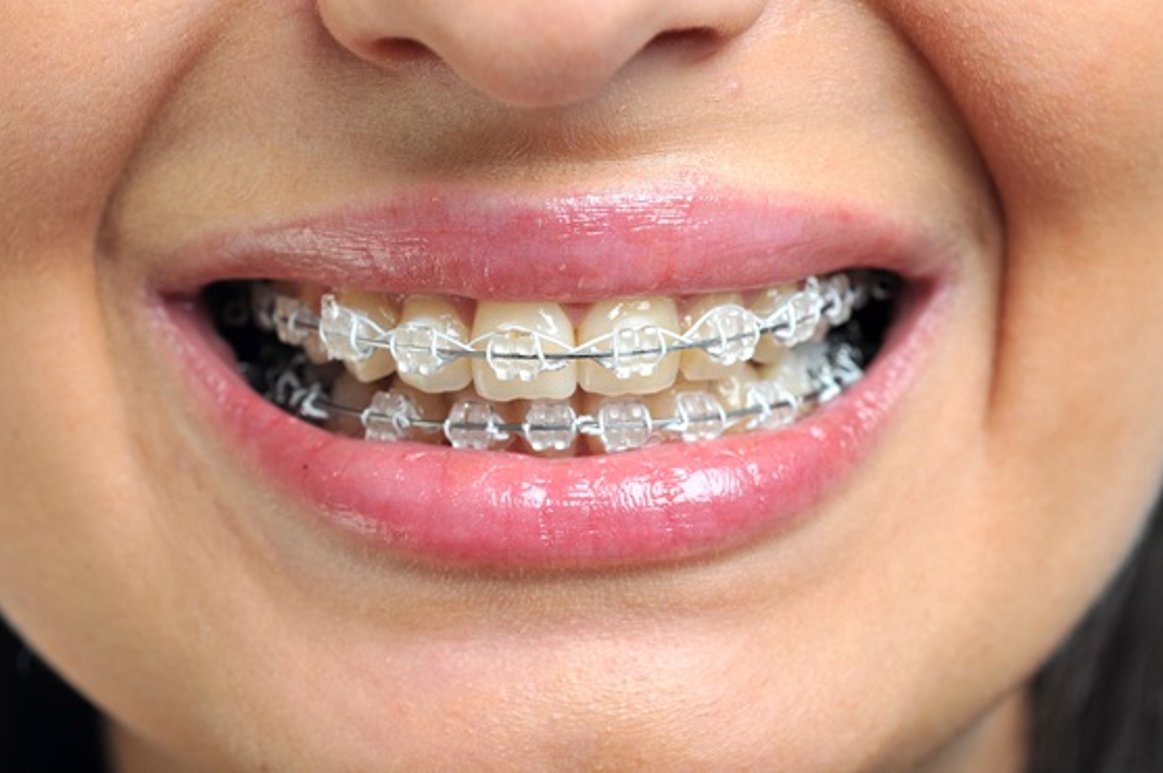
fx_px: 2904
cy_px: 386
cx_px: 582
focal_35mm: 90
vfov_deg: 15.2
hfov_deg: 22.6
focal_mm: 60
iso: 200
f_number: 8
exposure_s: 1/80
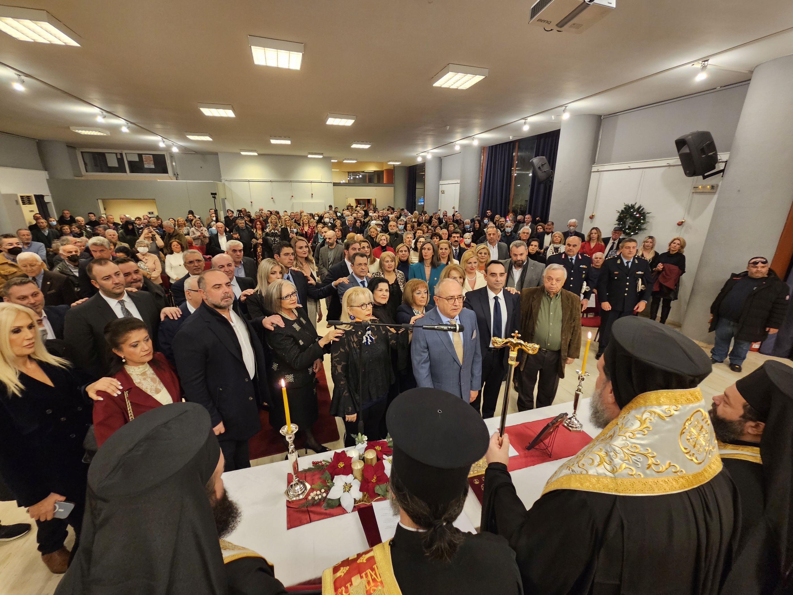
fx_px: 298
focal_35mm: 13
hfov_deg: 106.2
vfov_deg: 89.9
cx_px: 396
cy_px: 298
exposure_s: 1/50
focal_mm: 2.2
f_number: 2.2
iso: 320
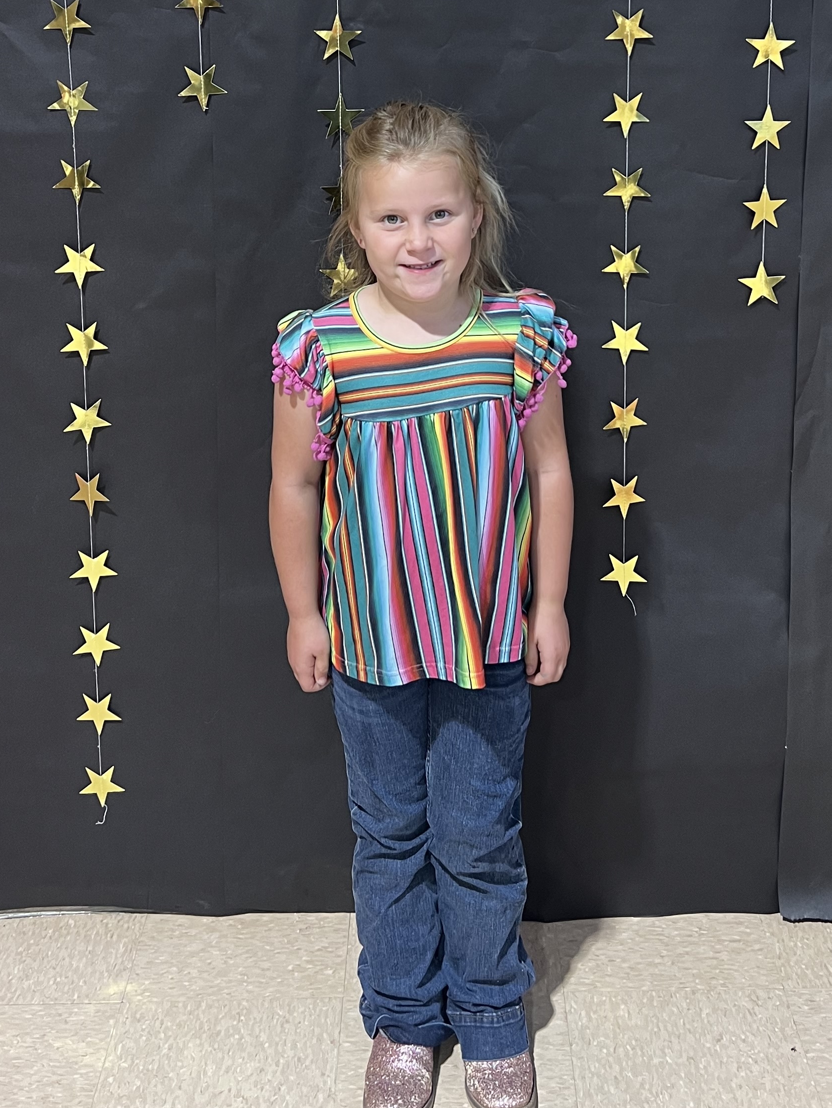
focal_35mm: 47
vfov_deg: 38.5
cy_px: 180
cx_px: 453
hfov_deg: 30.9
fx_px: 1506
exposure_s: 1/75
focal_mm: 5.7
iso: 125
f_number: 1.5
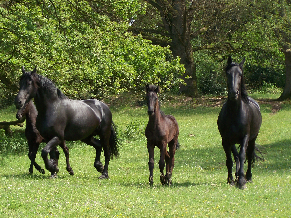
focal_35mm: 157
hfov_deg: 12.6
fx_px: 1320
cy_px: 106
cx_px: 120
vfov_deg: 9.5
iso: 64
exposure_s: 1/320
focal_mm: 18.5
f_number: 3.2
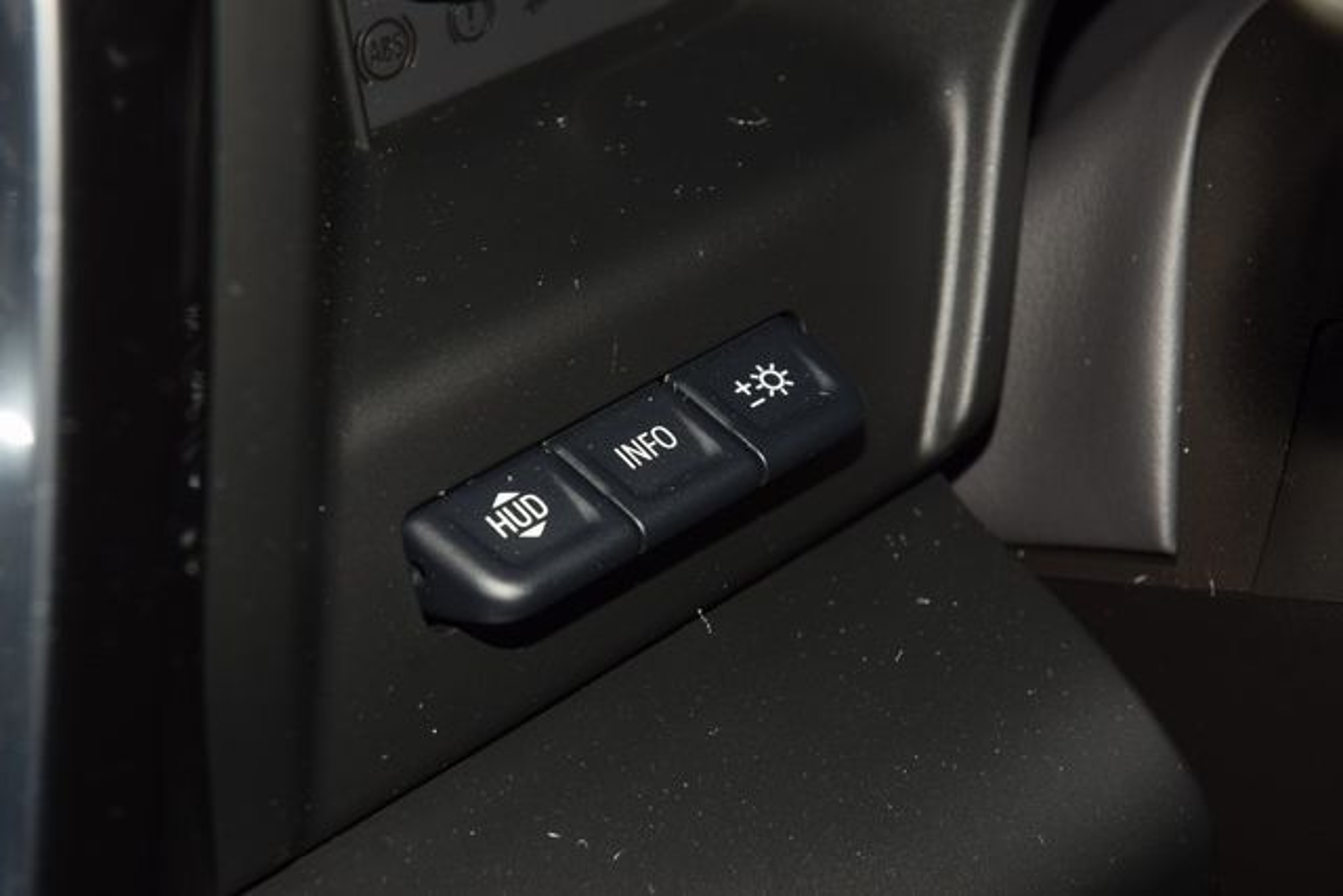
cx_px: 672
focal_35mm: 105
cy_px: 448
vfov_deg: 13.0
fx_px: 3918
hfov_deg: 19.5
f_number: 8
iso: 100
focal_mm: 70
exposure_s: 1/125
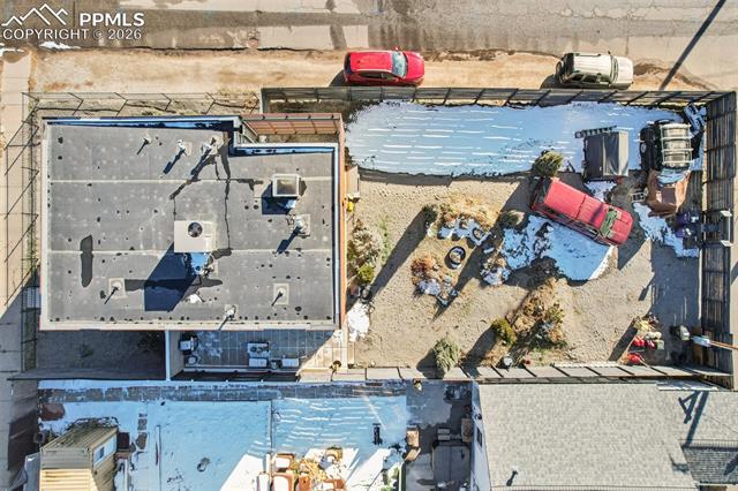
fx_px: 451
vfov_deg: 57.2
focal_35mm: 22
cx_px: 369
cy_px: 246
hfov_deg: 78.6
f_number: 2.8
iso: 160
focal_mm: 8.4
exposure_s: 1/240
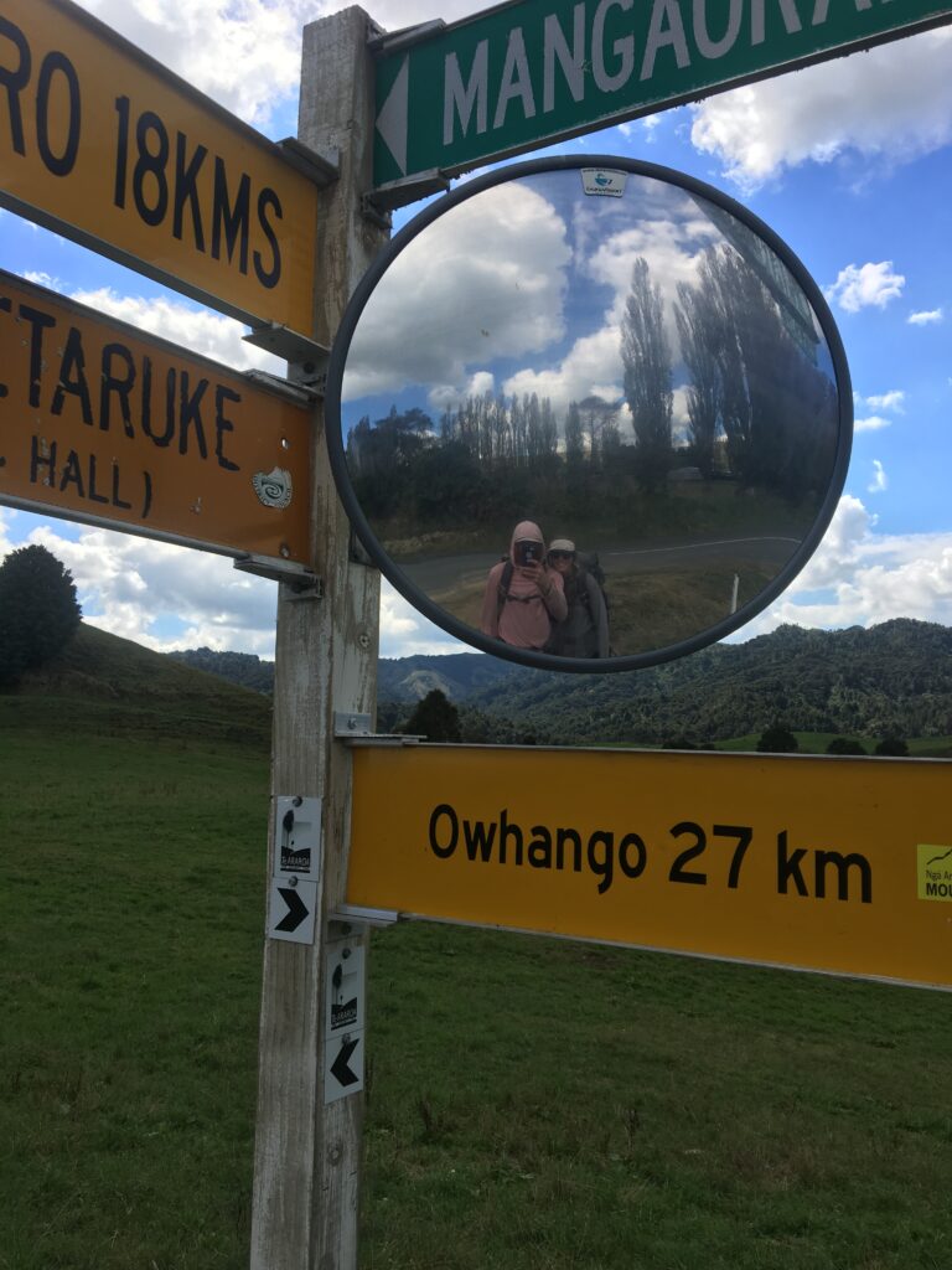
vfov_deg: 61.7
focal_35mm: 29
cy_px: 635
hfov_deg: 48.2
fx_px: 1063
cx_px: 476
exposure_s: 1/1709
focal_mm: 4.15
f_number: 2.2
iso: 25
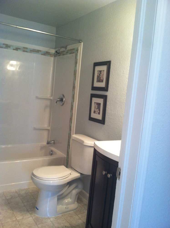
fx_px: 230
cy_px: 114
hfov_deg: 40.6
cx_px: 85
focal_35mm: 35
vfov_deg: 52.7
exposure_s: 1/17
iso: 125
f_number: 2.8
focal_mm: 3.85
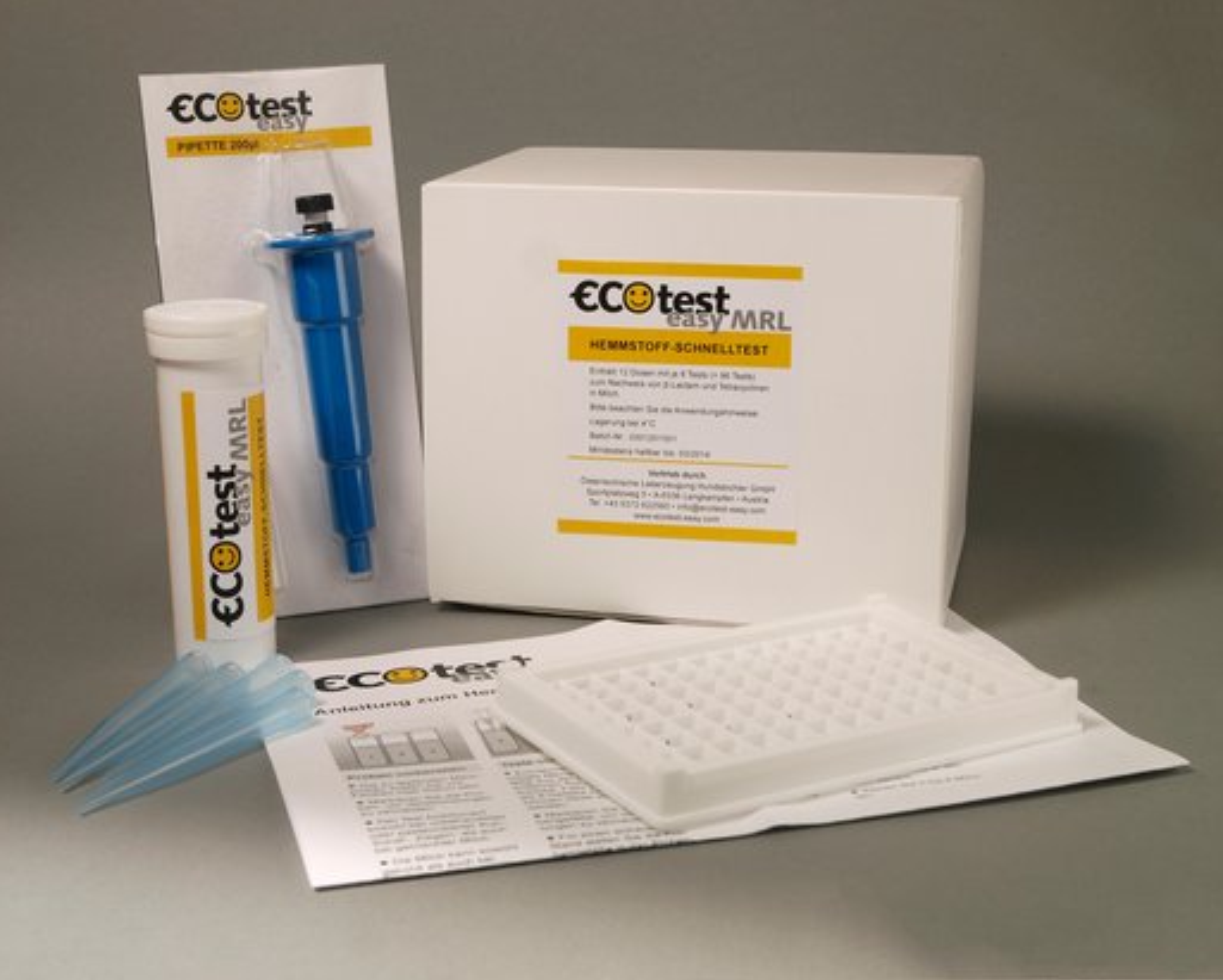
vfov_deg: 25.0
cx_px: 592
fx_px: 2209
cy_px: 488
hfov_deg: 30.9
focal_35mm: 61
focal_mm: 29
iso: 100
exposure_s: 1/125
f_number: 9
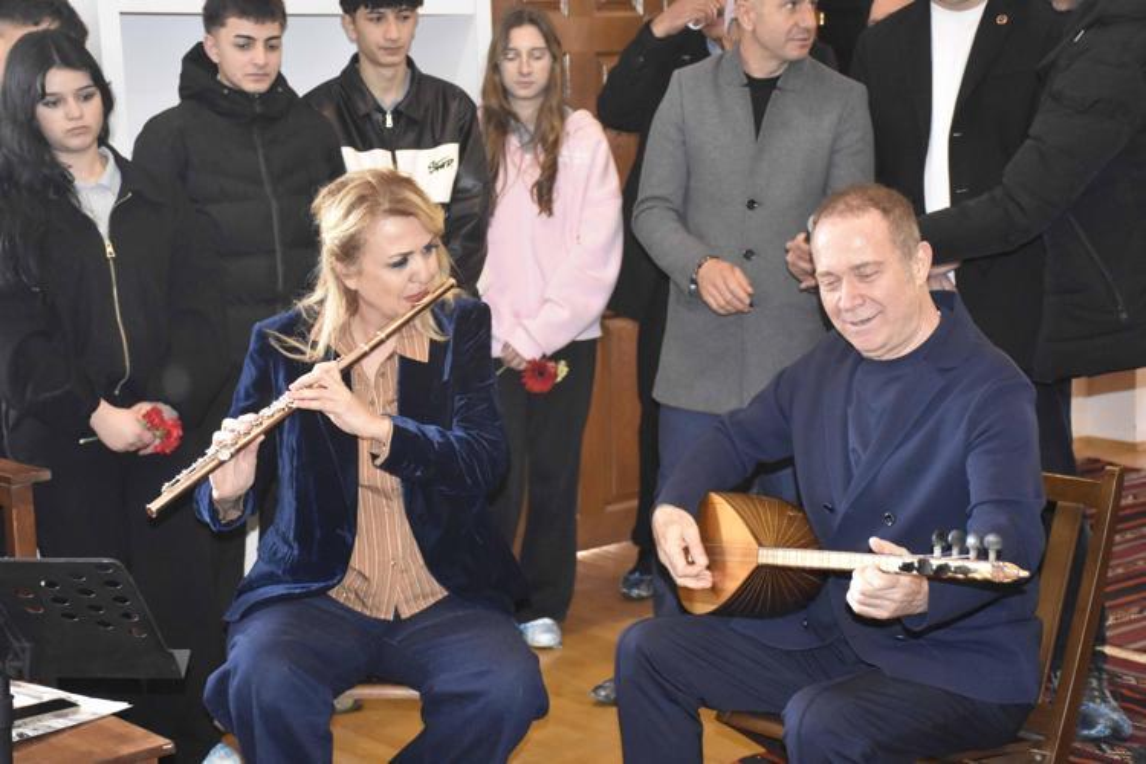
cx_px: 573
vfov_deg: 20.2
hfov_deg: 29.9
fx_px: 2149
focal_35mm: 68
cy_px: 382
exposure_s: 1/60
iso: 5000
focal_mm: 45
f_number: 4.5
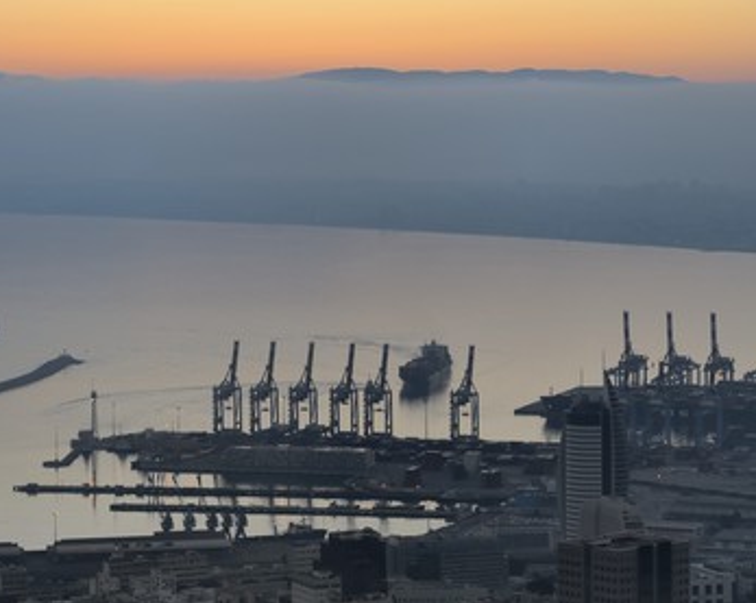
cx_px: 344
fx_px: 2794
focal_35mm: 125
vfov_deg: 12.3
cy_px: 300
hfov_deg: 15.4
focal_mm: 110
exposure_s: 1/160
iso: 400
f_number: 6.3
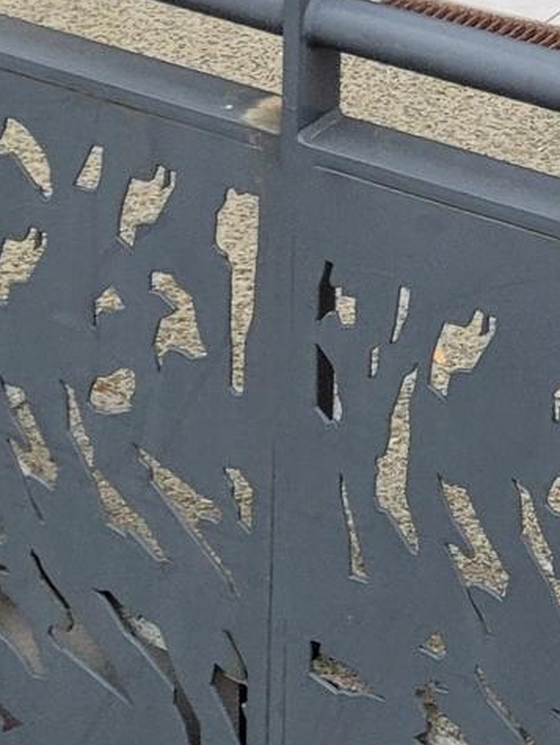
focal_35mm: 105
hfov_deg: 13.6
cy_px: -660
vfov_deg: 15.6
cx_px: 725
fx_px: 2262
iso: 250
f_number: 1.8
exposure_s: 1/100
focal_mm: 5.4
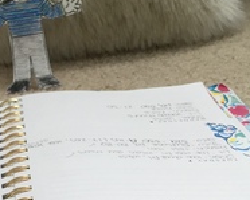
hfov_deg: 23.7
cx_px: 20
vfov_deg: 19.3
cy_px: 187
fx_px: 577
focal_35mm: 78
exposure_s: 1/30
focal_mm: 3.3
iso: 25
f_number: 2.4
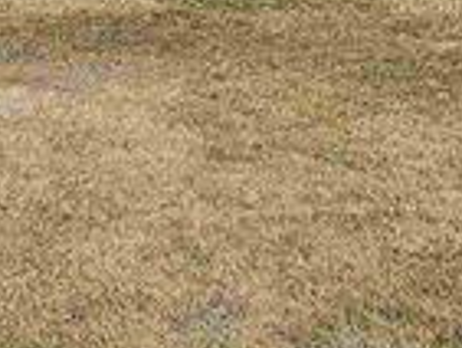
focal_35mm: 167
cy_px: -95
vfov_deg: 8.8
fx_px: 2231
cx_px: -999
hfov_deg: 9.1
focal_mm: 6.3
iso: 10
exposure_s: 1/1628
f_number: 1.7
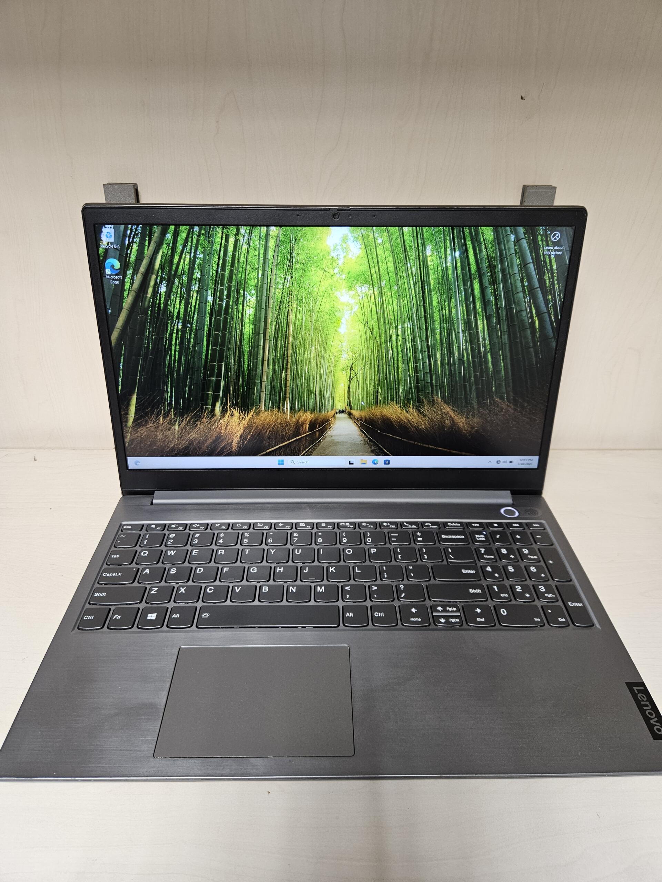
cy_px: 441
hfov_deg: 58.9
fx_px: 586
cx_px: 331
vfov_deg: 73.9
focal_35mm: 23
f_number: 1.8
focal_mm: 5.4
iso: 400
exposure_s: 1/100
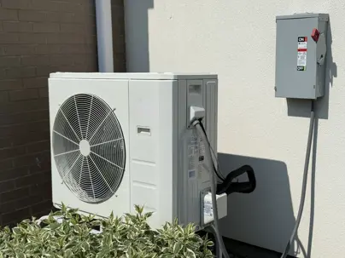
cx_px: 172
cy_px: 129
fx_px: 478
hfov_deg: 39.7
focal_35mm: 48
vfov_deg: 30.3
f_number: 1.78
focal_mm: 6.76
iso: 64
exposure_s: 1/11364
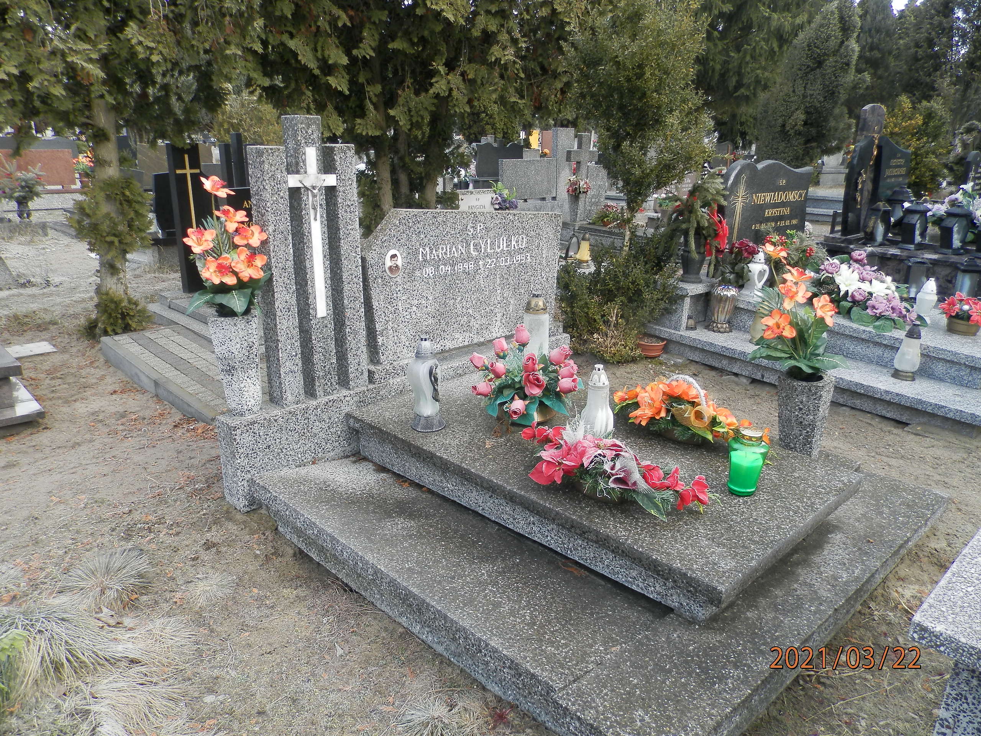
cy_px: 368
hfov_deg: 69.4
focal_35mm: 25
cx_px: 490
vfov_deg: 54.9
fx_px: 708
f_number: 3.1
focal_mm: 4.5
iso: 80
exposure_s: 1/60
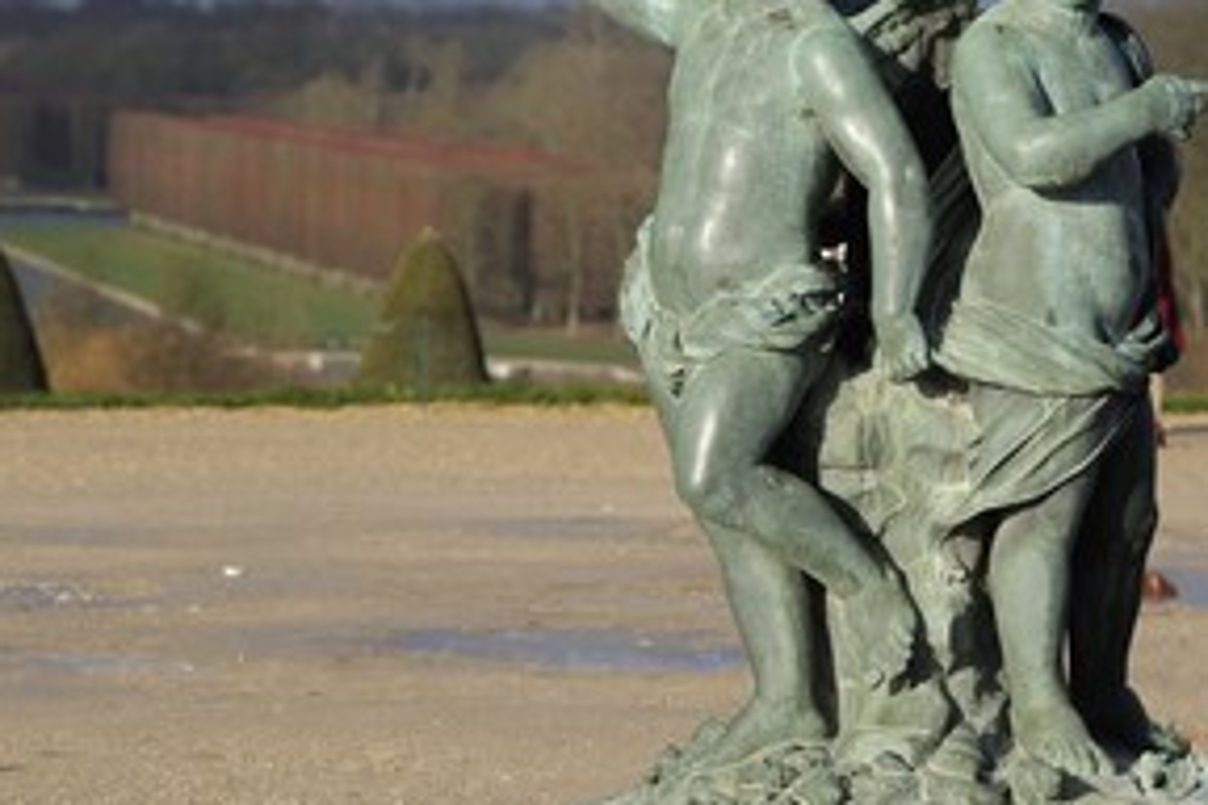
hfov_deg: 7.4
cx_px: 570
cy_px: 277
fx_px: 9294
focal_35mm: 277
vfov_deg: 5.0
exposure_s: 1/320
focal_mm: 190
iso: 200
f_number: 10
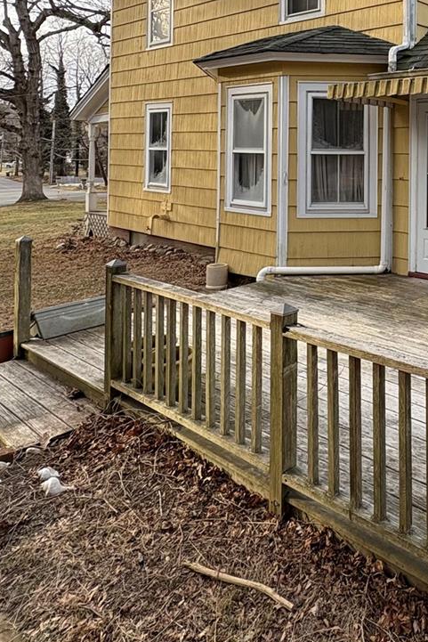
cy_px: 135
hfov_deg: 38.1
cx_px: 420
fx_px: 553
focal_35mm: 31
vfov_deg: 56.3
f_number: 2.2
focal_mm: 2.22
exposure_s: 1/320
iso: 64
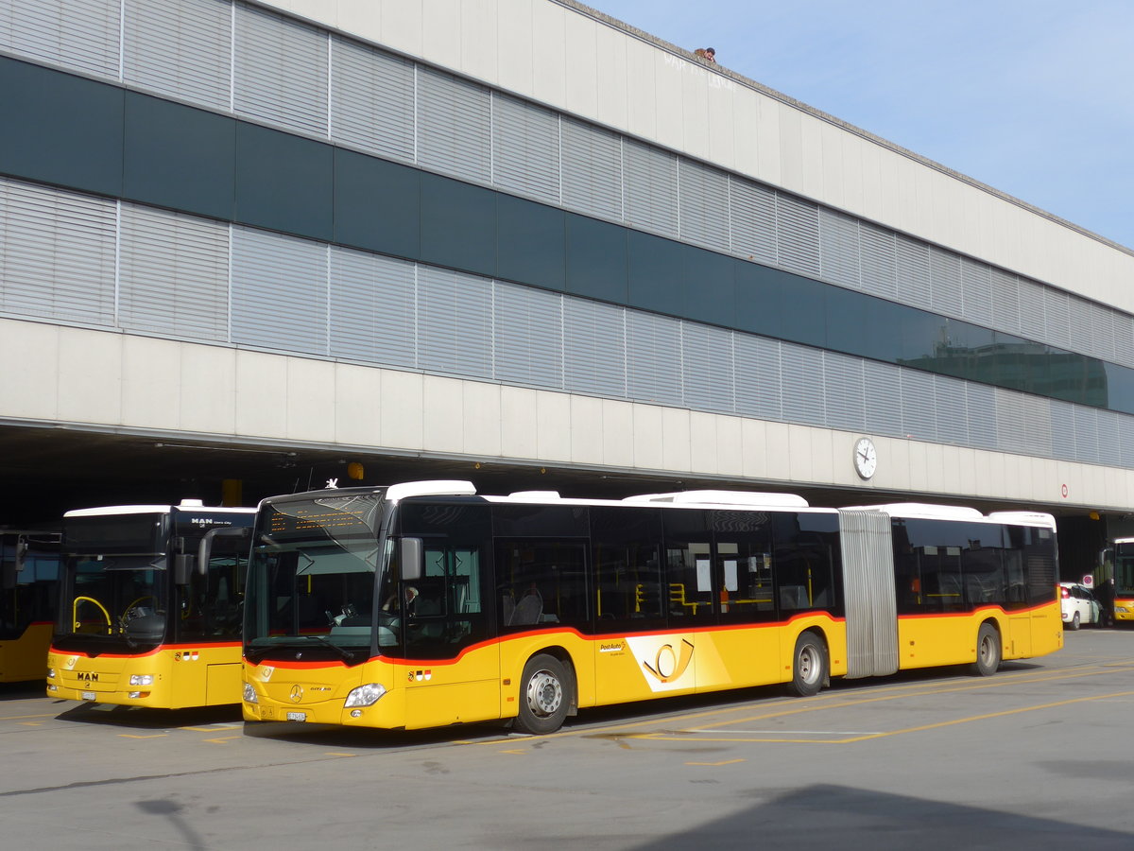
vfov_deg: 31.5
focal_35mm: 46
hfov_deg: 41.2
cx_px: 567
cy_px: 426
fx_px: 1507
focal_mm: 9.5
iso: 80
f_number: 3
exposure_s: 1/1600
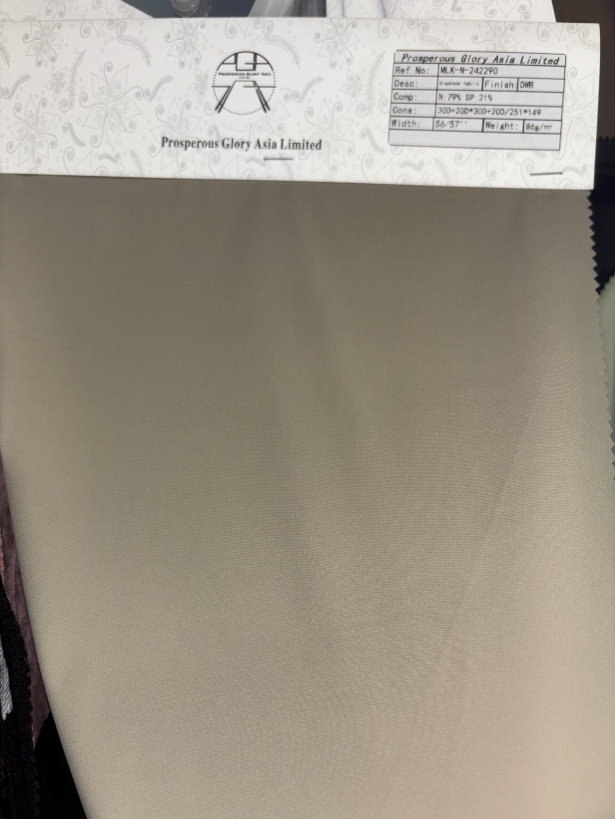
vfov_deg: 67.3
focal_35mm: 26
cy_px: 410
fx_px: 616
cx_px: 308
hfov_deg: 53.1
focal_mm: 5.96
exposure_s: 1/55
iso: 32
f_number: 1.6
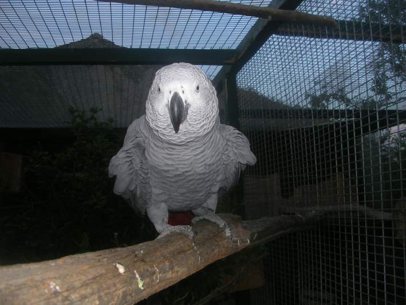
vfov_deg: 37.7
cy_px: 152
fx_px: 446
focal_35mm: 38
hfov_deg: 49.0
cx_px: 203
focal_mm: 5.8
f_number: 2.8
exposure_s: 1/60.1
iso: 50
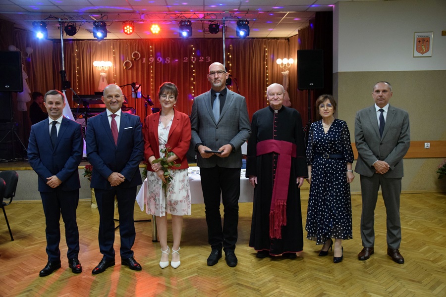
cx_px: 223
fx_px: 446
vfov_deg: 36.9
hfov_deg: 53.1
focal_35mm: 36
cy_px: 148
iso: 3200
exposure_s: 1/100
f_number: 3.8
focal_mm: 24
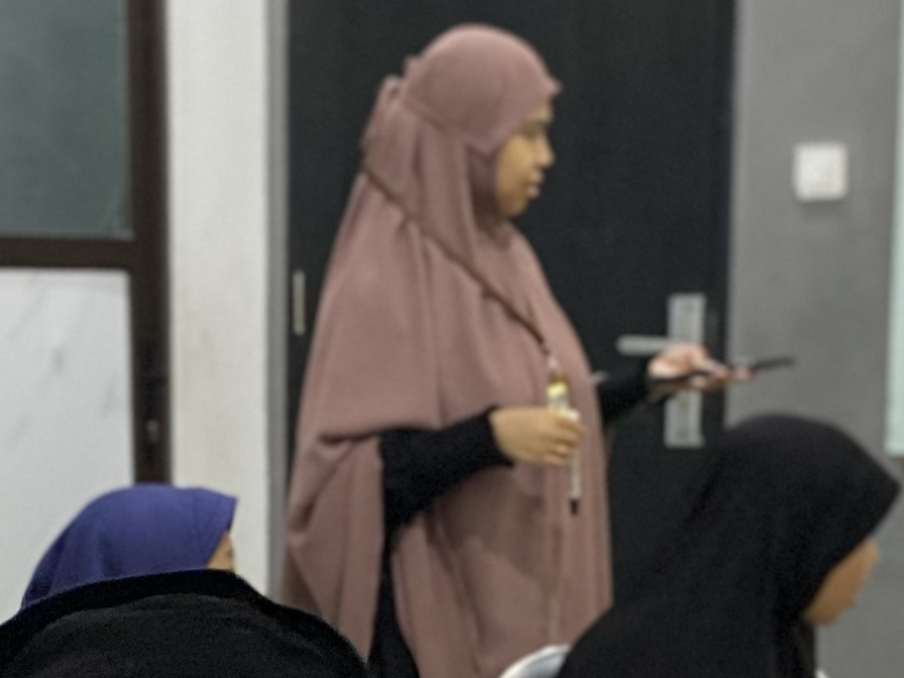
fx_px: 3055
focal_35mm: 117
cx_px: 266
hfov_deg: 16.8
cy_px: 952
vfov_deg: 12.2
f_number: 1.8
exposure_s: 1/33
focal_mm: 4.25
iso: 500
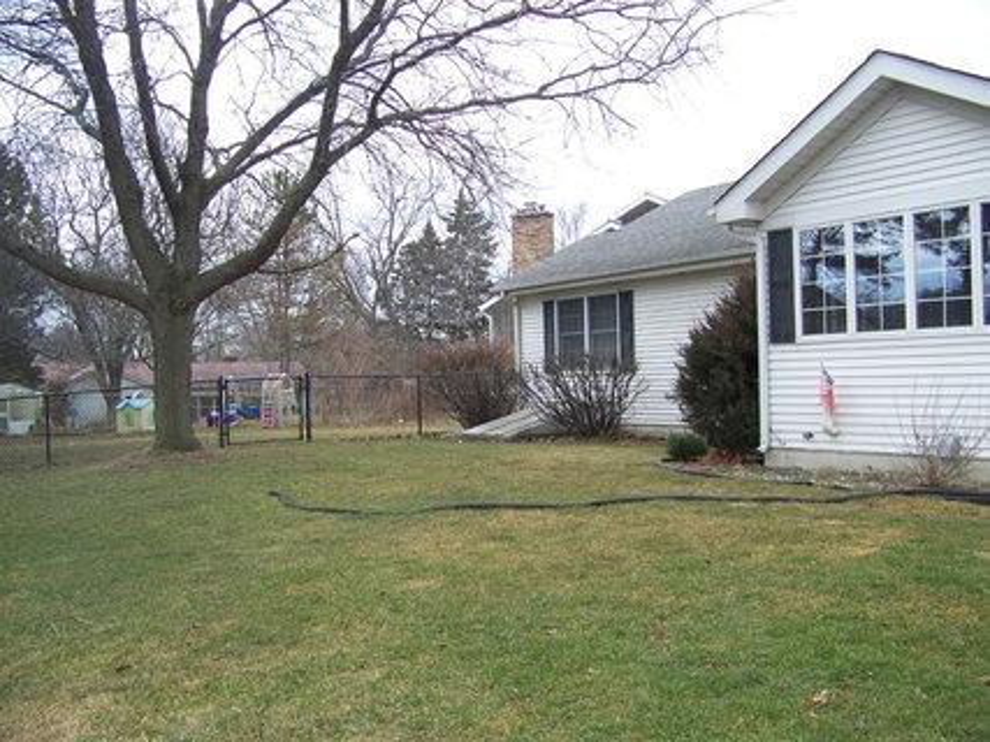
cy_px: 371
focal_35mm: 36
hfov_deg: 51.4
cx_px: 495
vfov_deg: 39.6
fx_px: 1029
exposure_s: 1/320
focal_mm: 5.85
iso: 64
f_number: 2.8
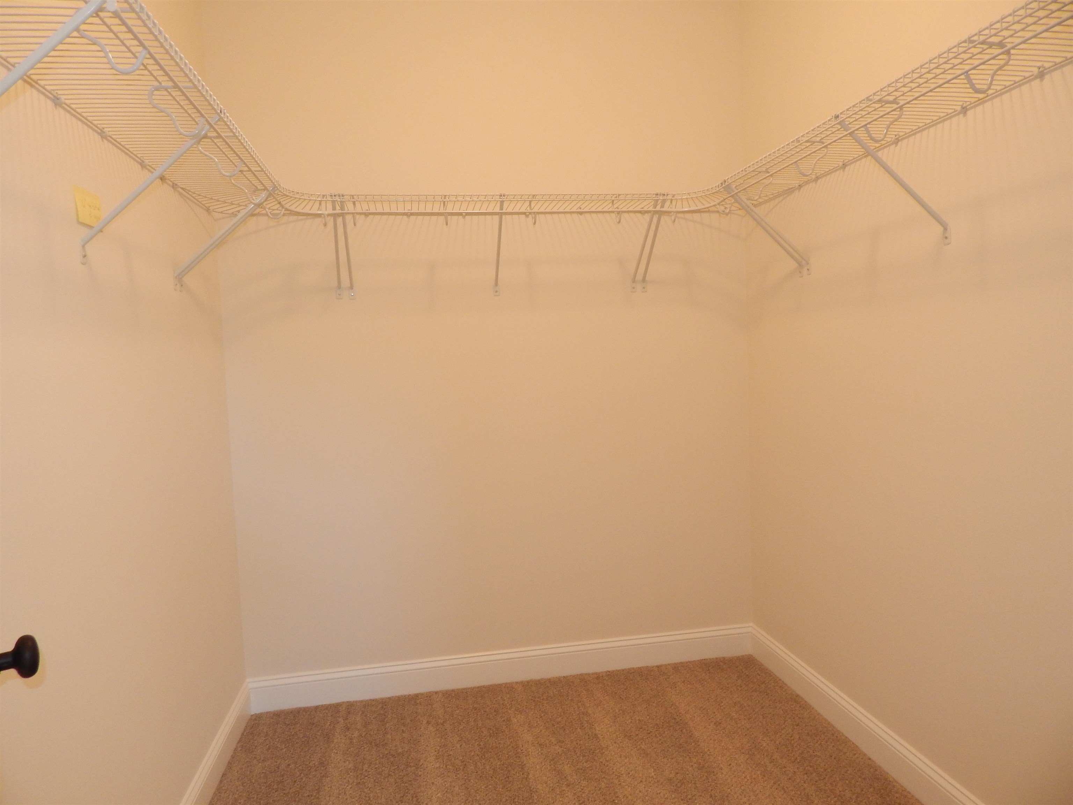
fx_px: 713
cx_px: 536
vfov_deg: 58.9
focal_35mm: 23
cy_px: 402
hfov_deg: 73.9
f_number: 3
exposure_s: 1/30
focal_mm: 4
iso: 200
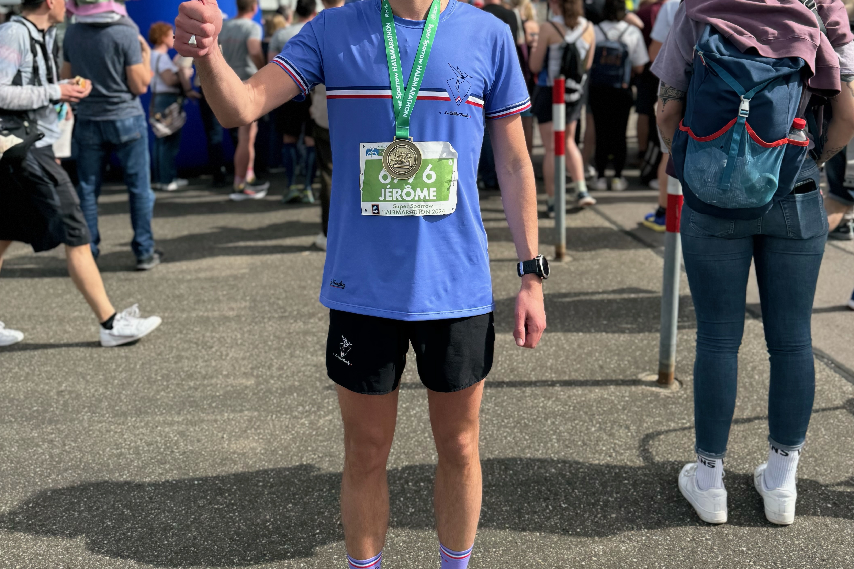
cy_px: 140
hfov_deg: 55.8
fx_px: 806
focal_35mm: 34
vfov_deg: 37.9
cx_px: 434
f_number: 1.78
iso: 80
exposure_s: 1/4608
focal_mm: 6.86
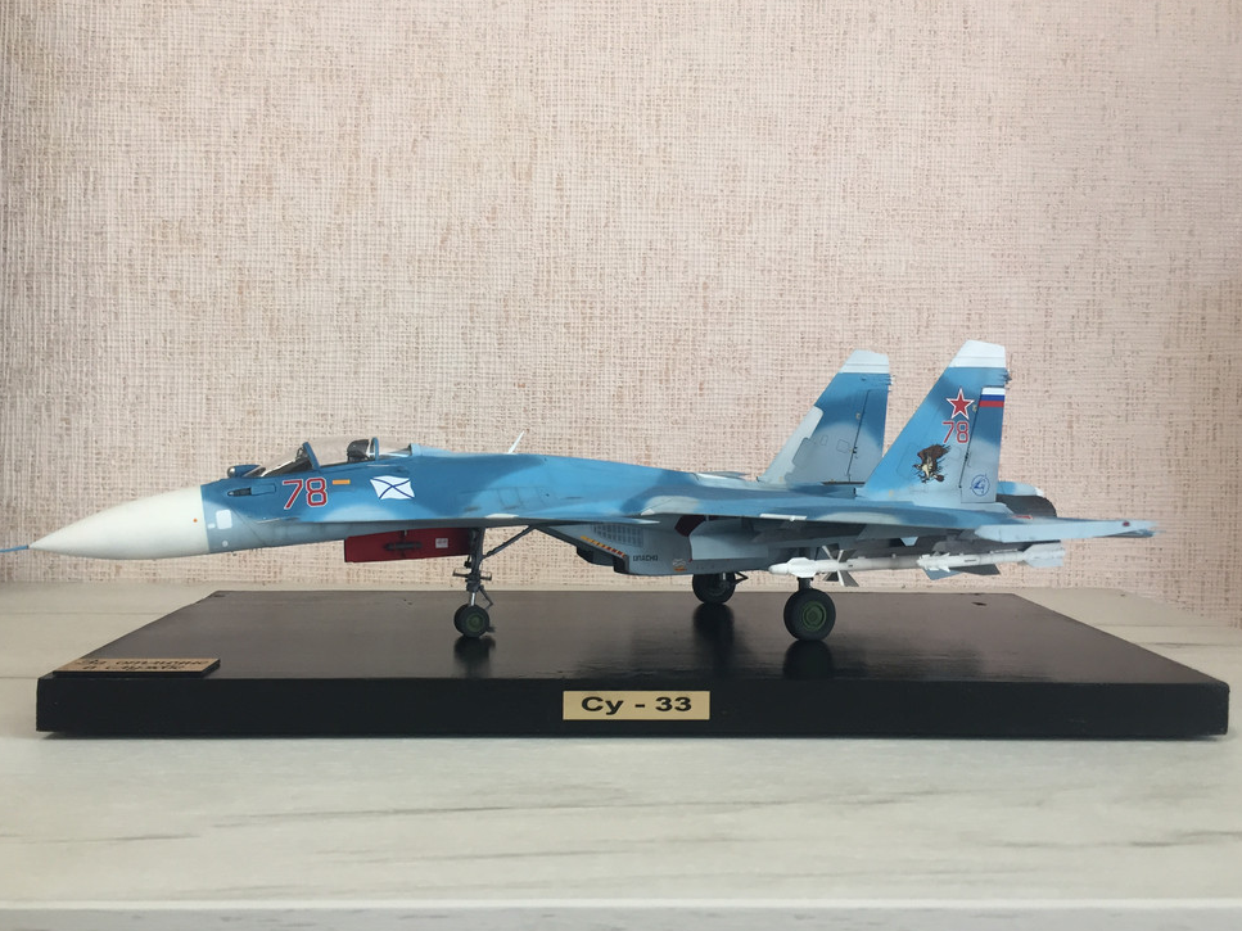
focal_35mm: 32
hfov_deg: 56.8
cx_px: 608
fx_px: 1148
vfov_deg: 44.1
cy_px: 425
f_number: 2.2
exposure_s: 1/33
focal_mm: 4.15
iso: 40
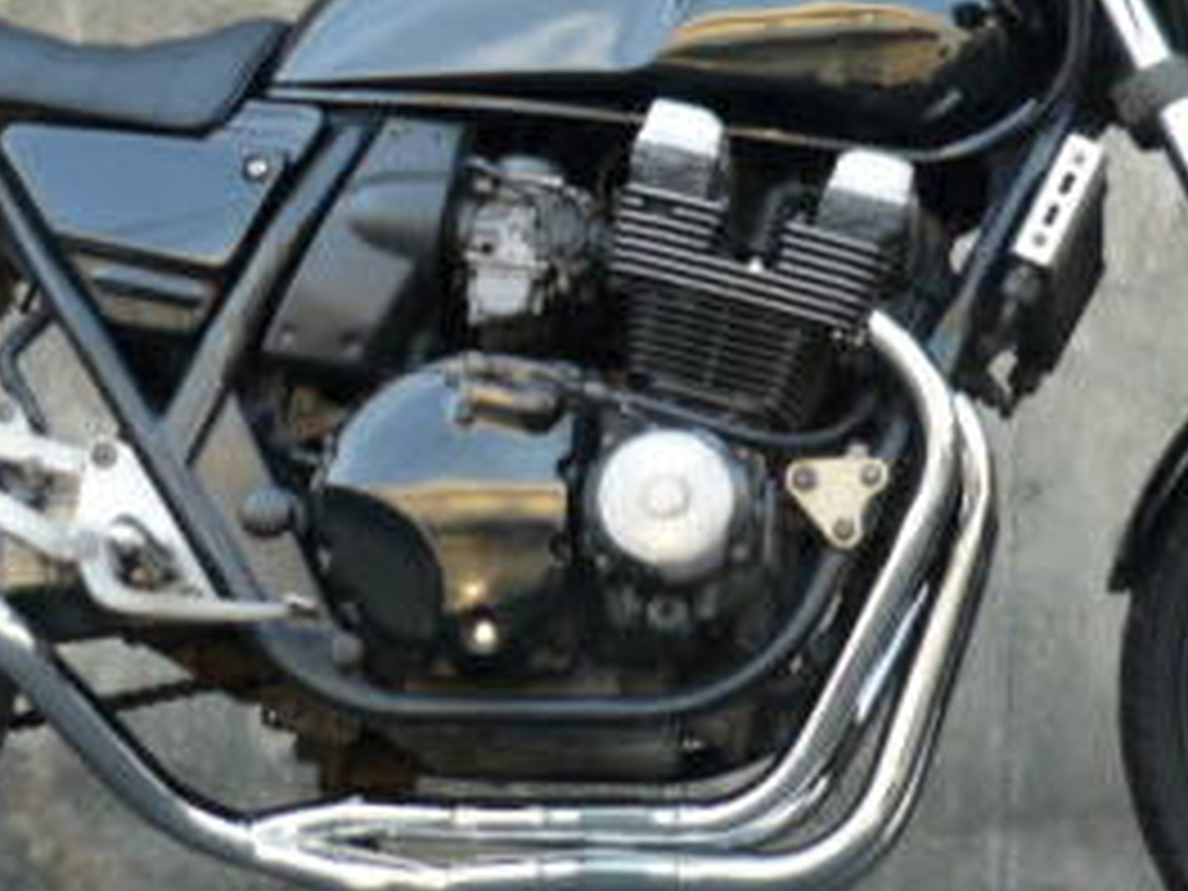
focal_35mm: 119
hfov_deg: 16.5
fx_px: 4084
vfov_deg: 12.4
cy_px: 207
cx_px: 513
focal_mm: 5.5
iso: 100
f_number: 2.8
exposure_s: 1/60
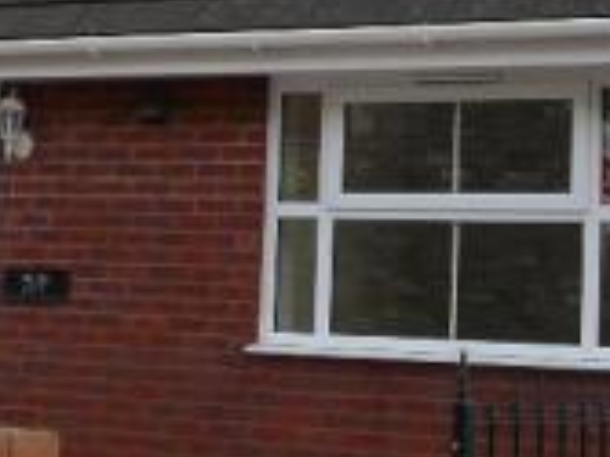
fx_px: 1849
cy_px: -27
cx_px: 294
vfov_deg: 13.8
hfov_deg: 18.7
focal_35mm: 105
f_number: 4
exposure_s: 1/160
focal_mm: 4.9
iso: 100
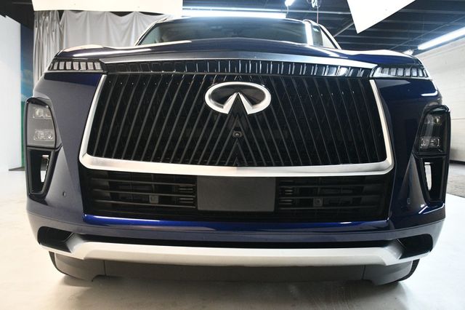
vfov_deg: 38.8
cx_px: 232
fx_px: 439
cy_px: 155
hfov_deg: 55.8
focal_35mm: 34
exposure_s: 1/125
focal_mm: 23
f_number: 3.8
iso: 3200
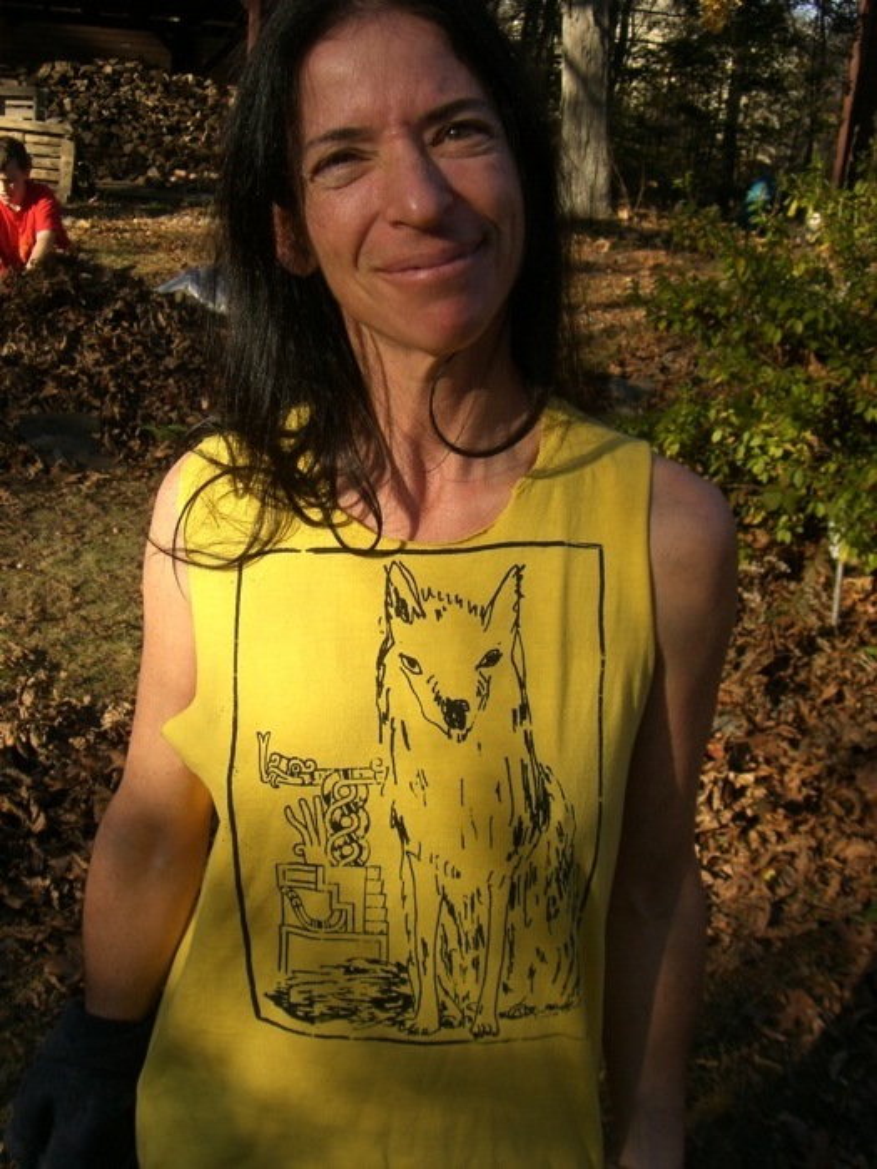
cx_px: 438
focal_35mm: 38
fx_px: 1284
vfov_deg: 49.0
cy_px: 584
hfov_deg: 37.7
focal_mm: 6.2
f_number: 4.3
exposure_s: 1/320
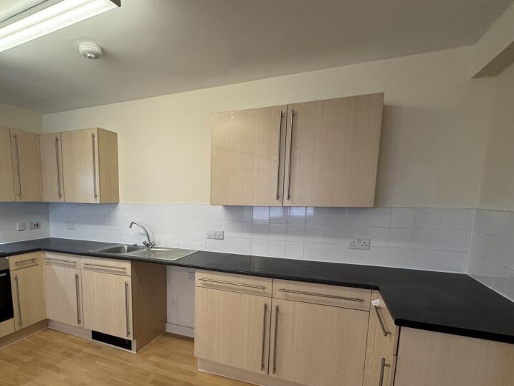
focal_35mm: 20
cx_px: 200
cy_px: 242
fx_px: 297
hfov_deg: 80.5
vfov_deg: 65.0
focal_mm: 2.22
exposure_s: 1/50
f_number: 2.2
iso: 320
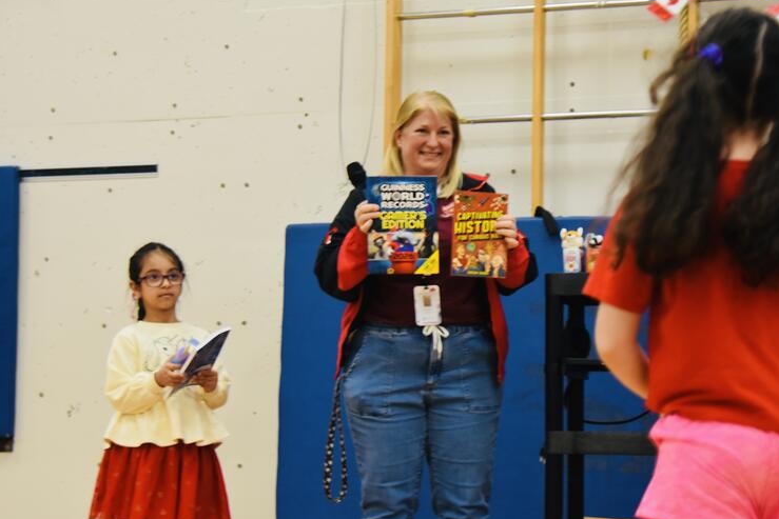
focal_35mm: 84
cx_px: 473
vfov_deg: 16.3
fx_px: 1818
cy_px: 224
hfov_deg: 24.1
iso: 800
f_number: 4.5
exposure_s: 1/80
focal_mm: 46
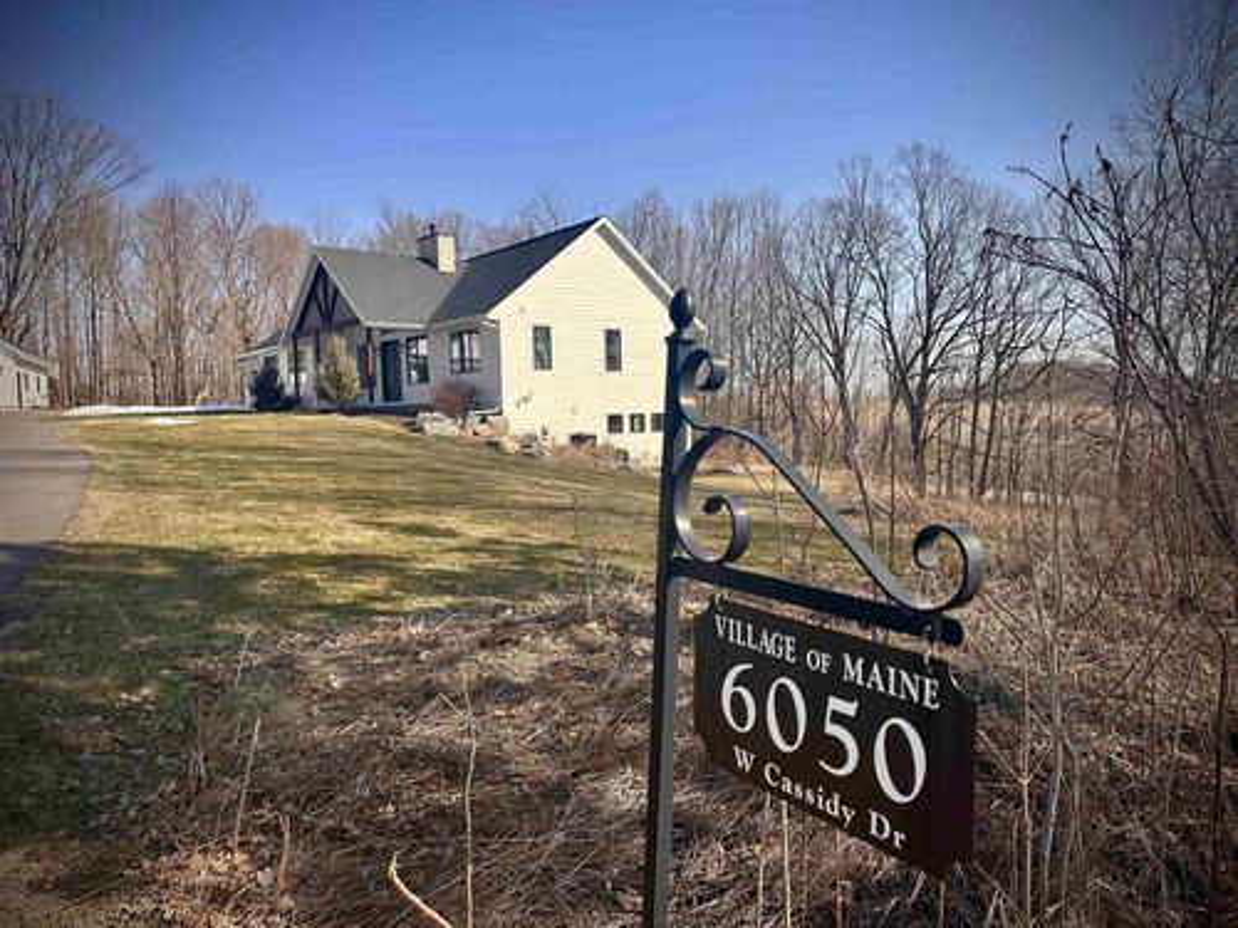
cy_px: 464
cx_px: 619
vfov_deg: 56.8
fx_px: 858
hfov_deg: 71.6
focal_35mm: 24
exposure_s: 1/3155
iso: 80
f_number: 1.78
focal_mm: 6.86
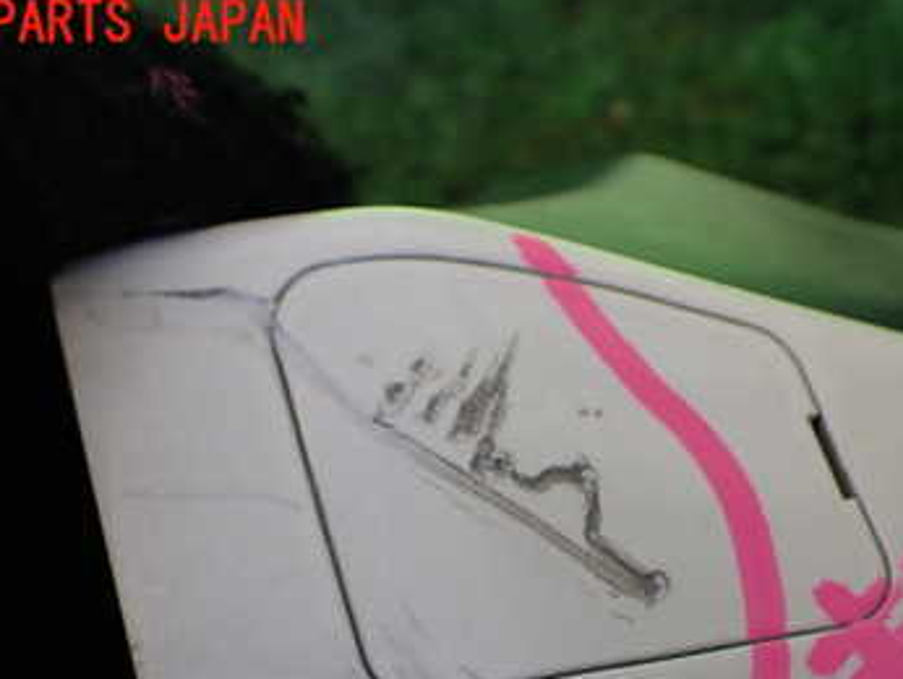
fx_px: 1357
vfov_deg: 27.3
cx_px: 613
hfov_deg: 36.4
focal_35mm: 52
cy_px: 580
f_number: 2.3
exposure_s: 1/125
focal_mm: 5.4
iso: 125
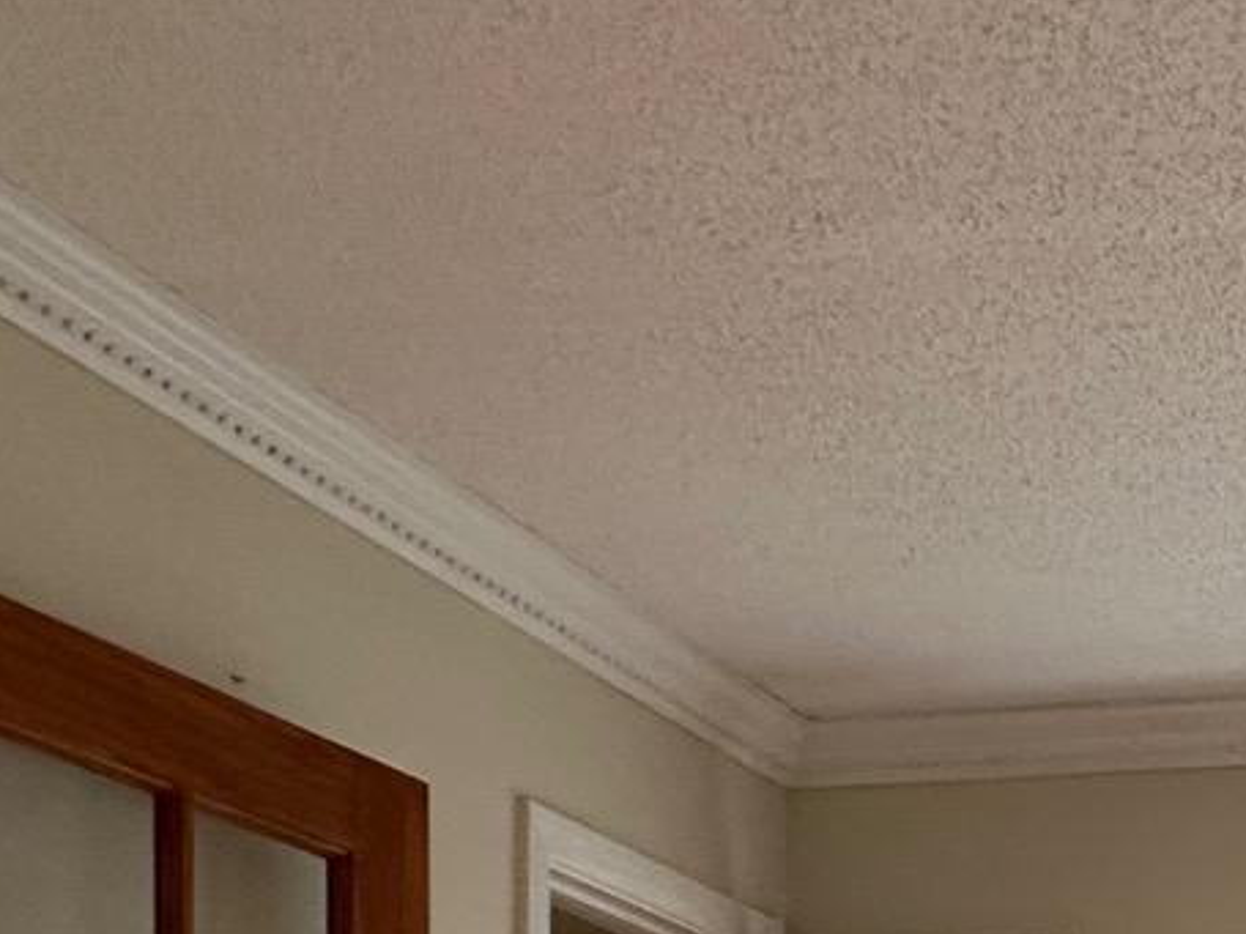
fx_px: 2267
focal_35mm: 63
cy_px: 1556
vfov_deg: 19.1
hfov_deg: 26.2
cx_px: 1618
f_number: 2.2
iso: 250
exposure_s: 1/120
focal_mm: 2.22
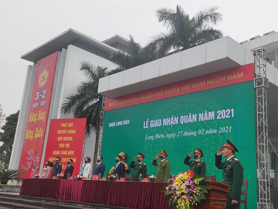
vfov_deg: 54.9
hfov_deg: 69.4
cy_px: 104
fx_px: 201
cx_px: 139
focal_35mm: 25
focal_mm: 4.71
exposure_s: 1/315
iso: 50
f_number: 1.7
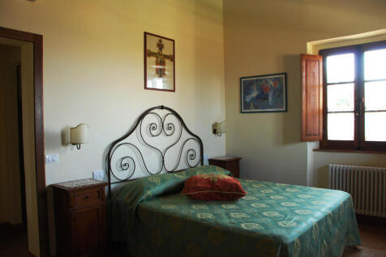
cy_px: 128
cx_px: 193
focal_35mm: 27
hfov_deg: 67.4
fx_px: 289
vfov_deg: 47.9
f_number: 5.6
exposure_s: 1/8
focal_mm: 18
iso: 200
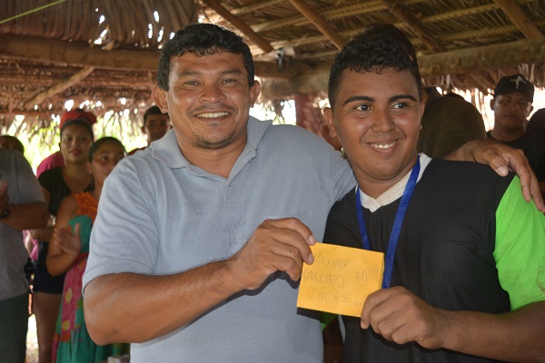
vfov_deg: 28.9
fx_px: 704
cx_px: 272
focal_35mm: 46
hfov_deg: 42.3
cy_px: 182
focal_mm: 31
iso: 400
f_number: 4.2
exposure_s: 1/60
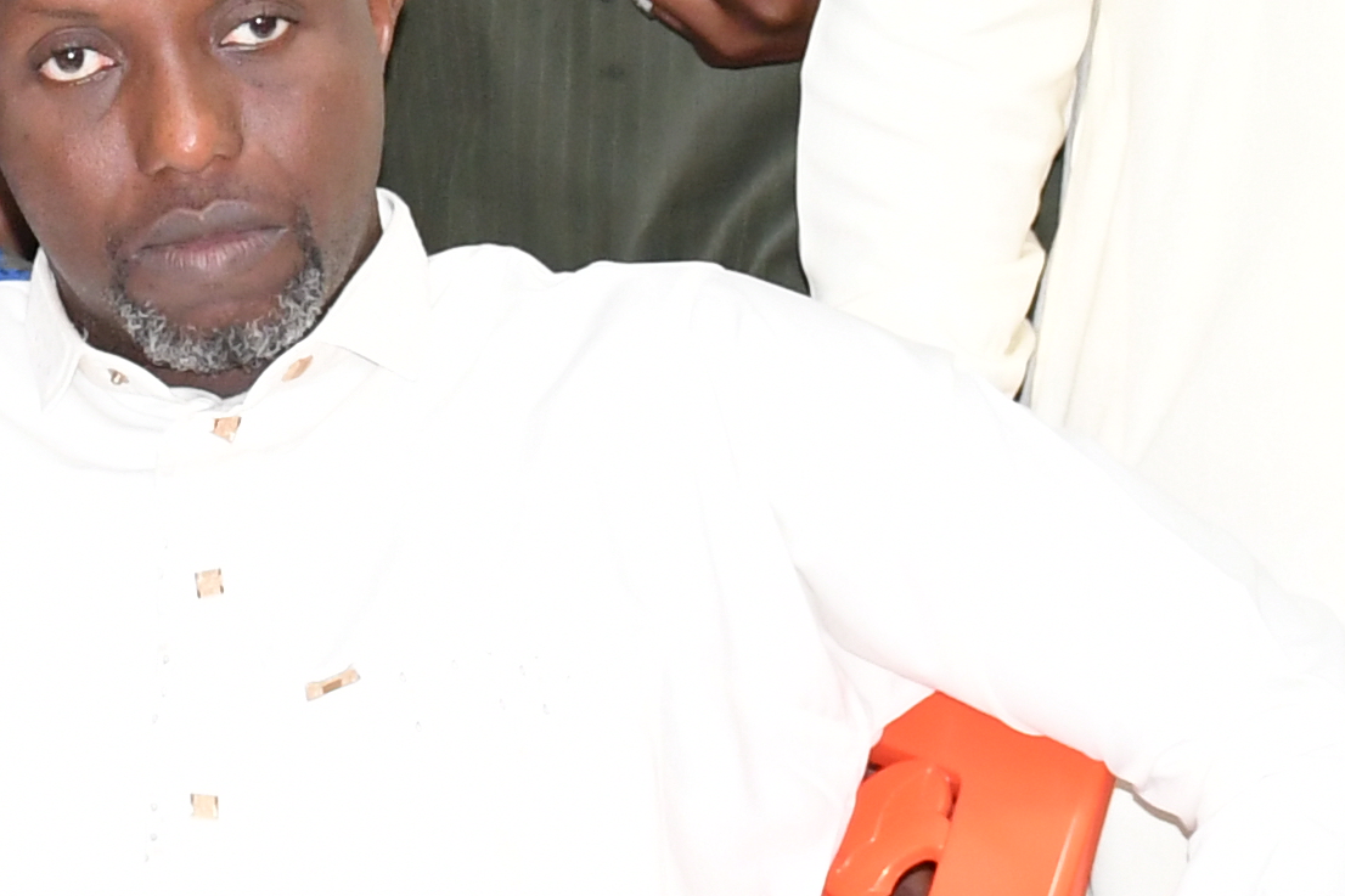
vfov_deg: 4.7
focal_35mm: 287
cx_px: -61
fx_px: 10720
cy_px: -569
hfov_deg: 7.1
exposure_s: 1/60
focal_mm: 38
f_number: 5.6
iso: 1250
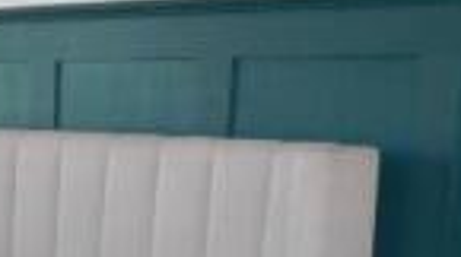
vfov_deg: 11.6
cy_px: 351
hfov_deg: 19.5
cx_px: -138
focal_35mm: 101
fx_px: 1233
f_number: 3
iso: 200
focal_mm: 4
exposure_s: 1/30
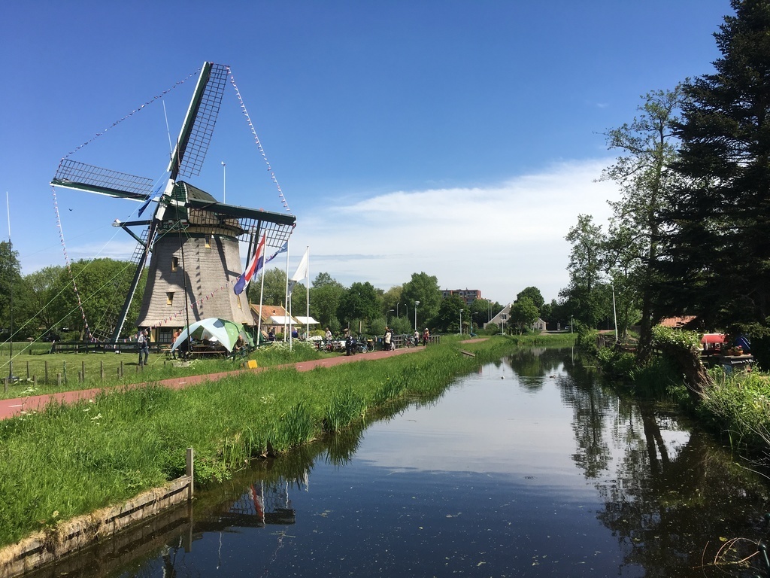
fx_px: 645
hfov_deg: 61.7
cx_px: 385
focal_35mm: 29
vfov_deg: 48.2
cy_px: 289
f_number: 2.2
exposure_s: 1/1748
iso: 25
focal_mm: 4.15
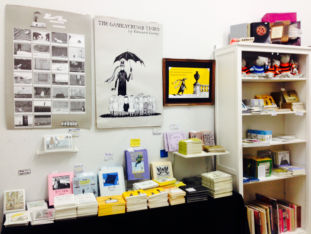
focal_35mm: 33
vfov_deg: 42.9
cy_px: 117
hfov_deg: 55.4
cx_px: 156
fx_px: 296
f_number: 2.4
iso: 64
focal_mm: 4.12
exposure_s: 1/20
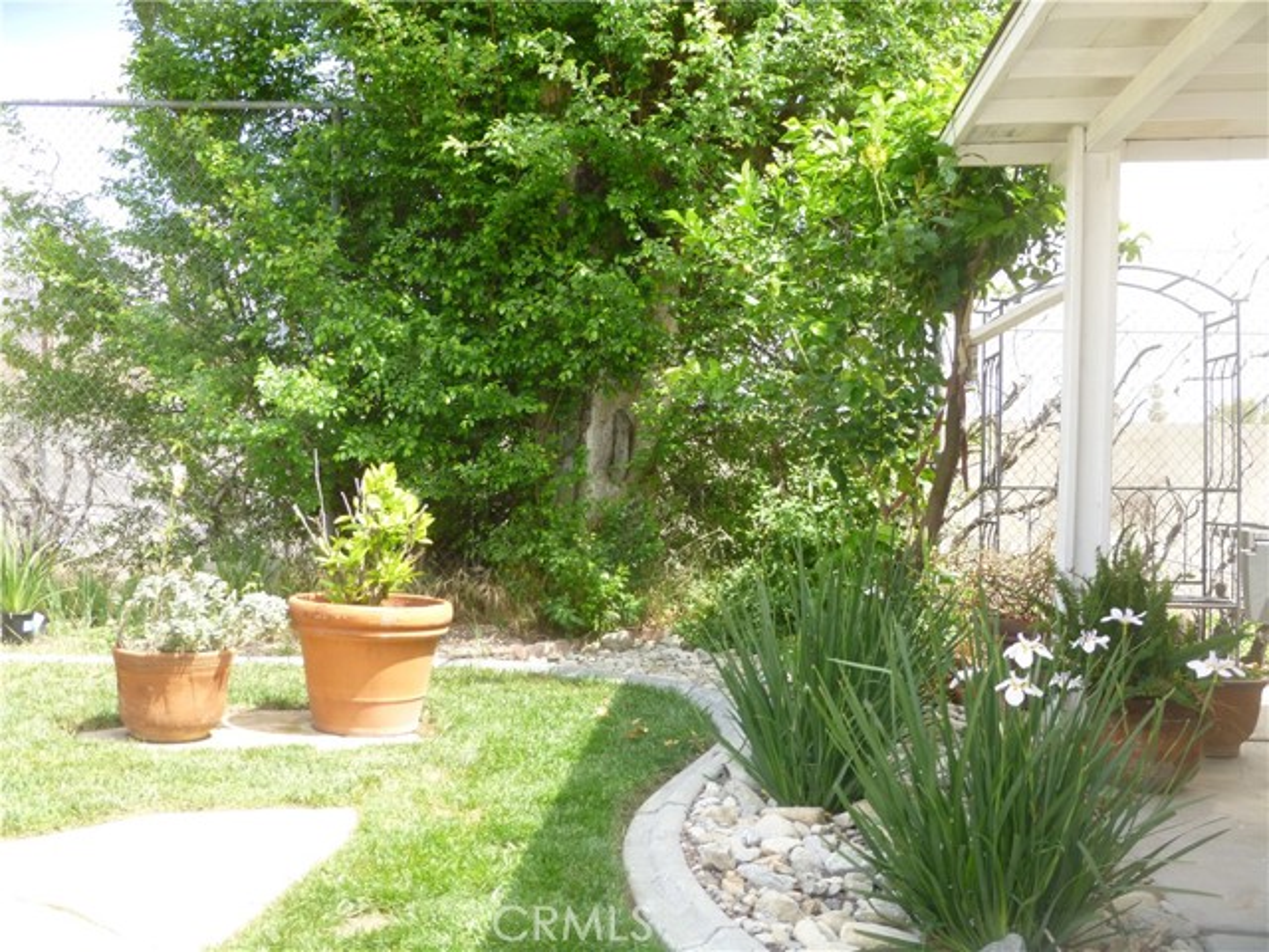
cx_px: 634
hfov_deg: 51.4
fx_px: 1320
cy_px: 476
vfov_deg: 39.7
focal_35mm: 36
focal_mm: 6.5
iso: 100
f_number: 3.6
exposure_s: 1/160
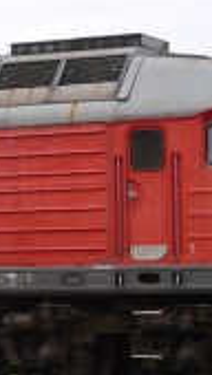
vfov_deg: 13.7
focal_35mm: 157
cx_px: -128
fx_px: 1564
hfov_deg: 7.6
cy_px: 250
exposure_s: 1/500
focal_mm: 5.8
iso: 100
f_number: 2.8
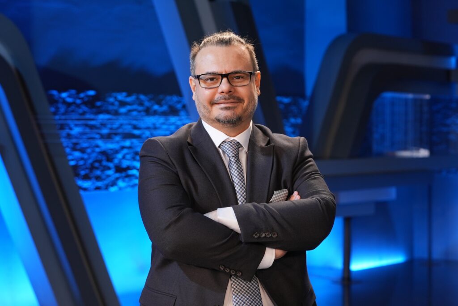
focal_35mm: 80
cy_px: 153
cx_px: 229
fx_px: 1018
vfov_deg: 17.1
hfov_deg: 25.3
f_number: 5
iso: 1250
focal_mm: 80
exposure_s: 1/100
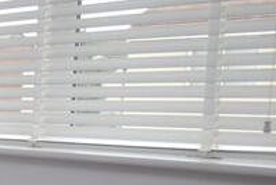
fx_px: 591
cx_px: -380
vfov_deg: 17.4
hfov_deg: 15.2
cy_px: 173
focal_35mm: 77
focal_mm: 10
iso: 400
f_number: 4.5
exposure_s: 1/80
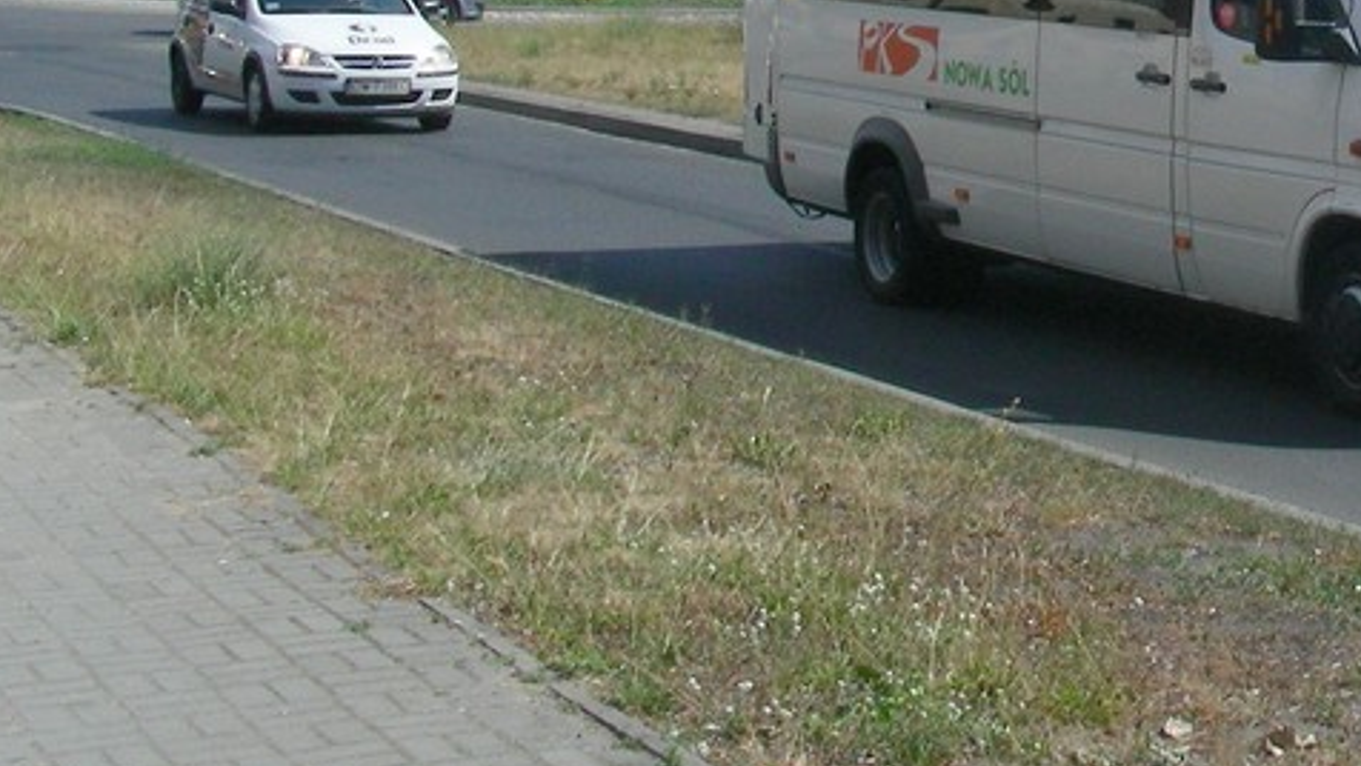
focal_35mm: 89
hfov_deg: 22.8
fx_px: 3213
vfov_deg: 13.1
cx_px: 1407
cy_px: -246
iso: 50
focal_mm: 6.3
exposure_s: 1/528
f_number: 5.6
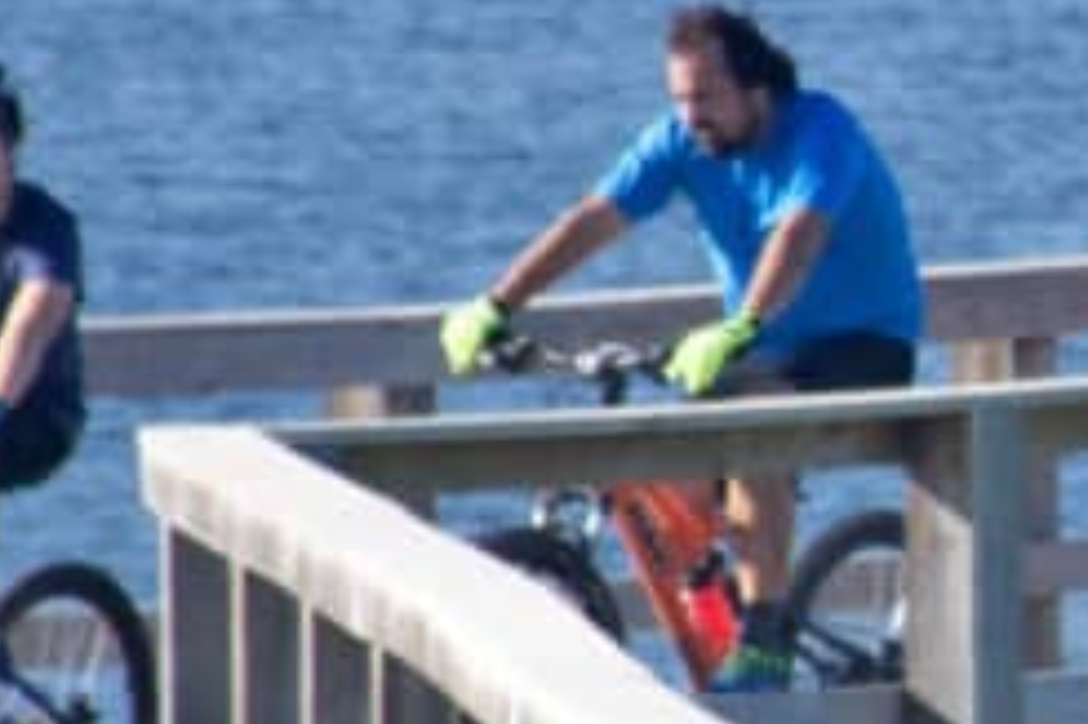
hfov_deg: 1.6
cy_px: 497
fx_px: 38869
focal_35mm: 1287
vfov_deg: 1.1
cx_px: 1710
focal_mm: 140
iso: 180
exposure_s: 1/320
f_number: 5.6
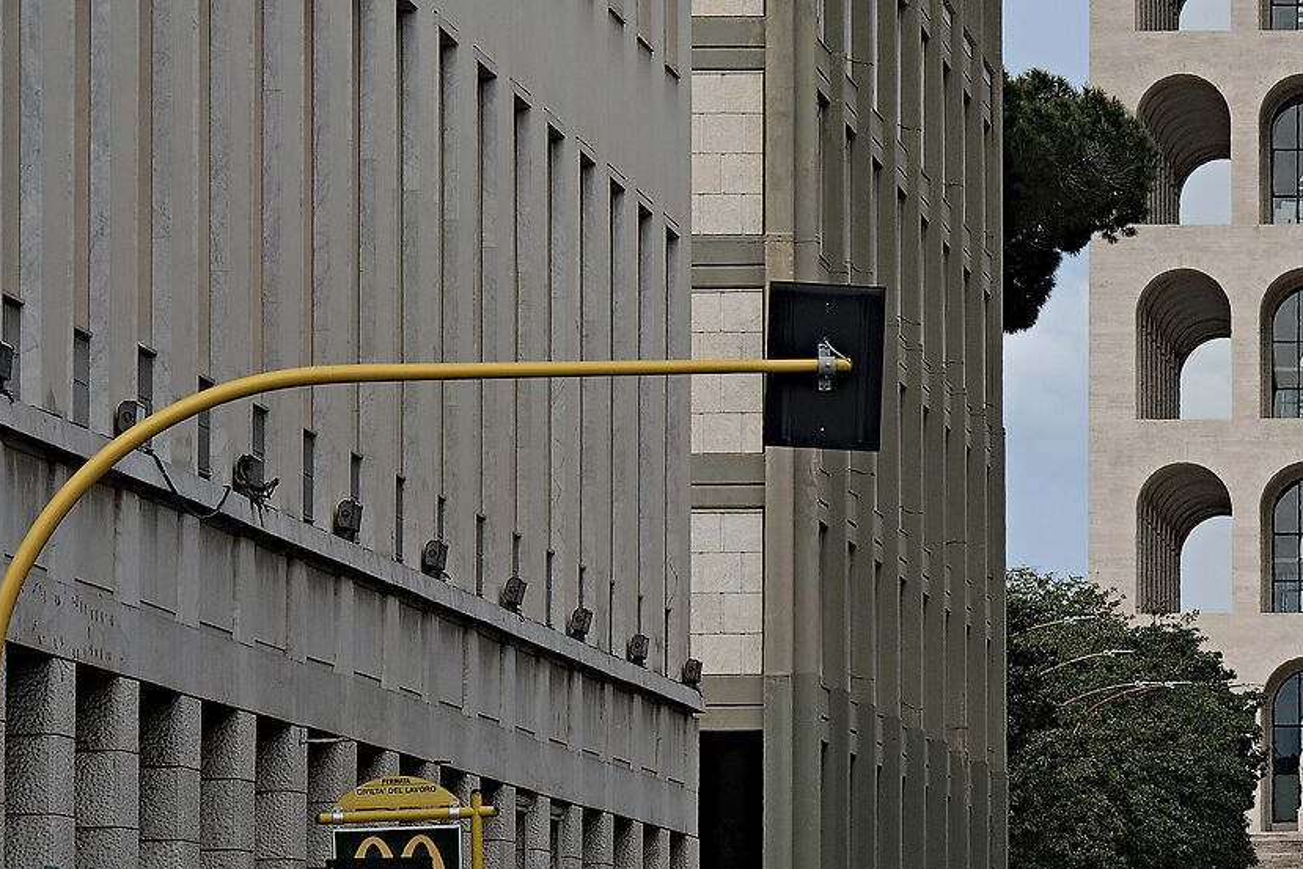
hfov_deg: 5.8
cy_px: 176
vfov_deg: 3.9
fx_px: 12778
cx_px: 1680
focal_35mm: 353
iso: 320
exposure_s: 1/640
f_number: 11
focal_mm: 122
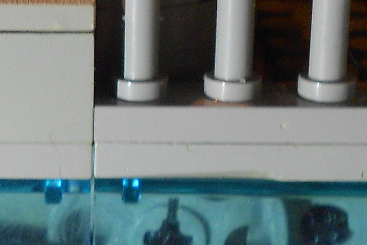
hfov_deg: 13.2
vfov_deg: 8.9
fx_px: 1559
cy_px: 204
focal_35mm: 153
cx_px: -29
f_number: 3.6
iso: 125
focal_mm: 5.8
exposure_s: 1/30
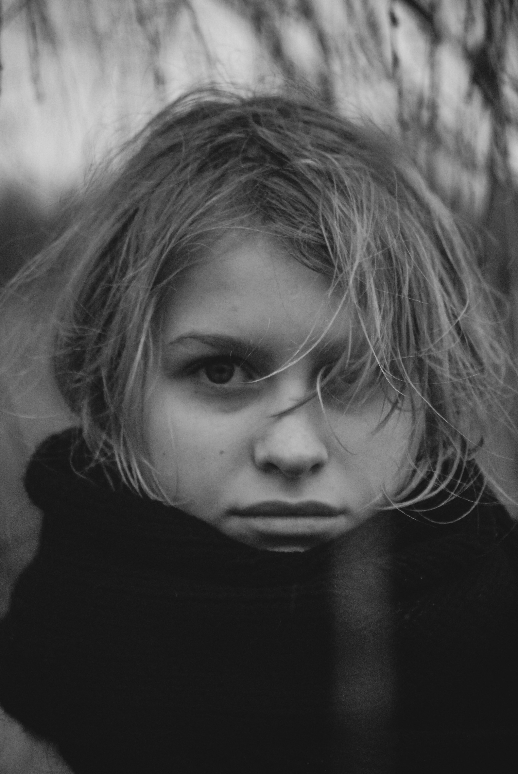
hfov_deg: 10.8
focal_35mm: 128
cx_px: 259
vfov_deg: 16.1
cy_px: 387
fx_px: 2744
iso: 1250
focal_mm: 85
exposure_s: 1/500
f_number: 4.5
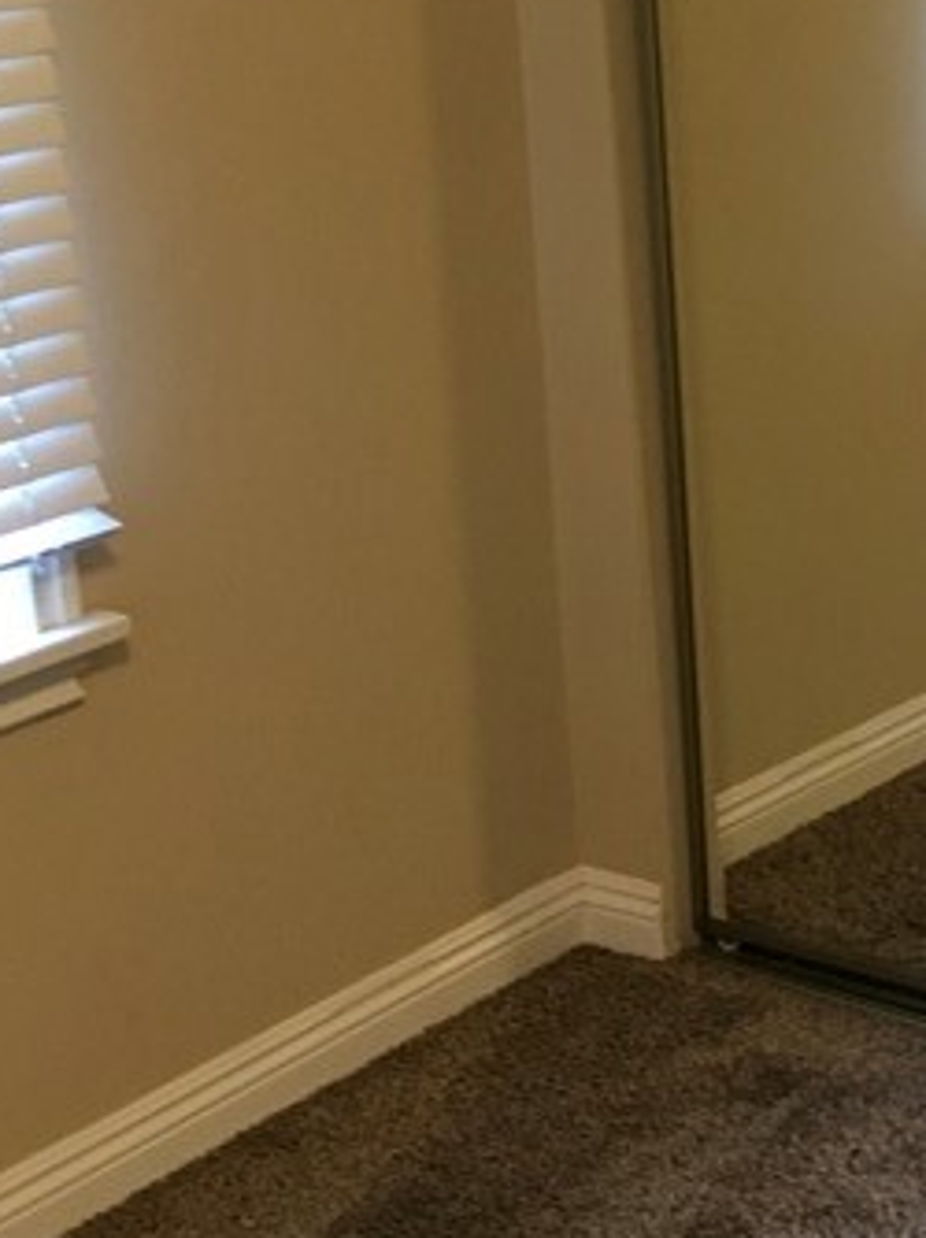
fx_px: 3178
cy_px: 360
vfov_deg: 21.9
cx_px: 1222
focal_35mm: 89
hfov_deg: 15.7
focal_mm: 4.15
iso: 125
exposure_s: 1/30
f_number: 2.2
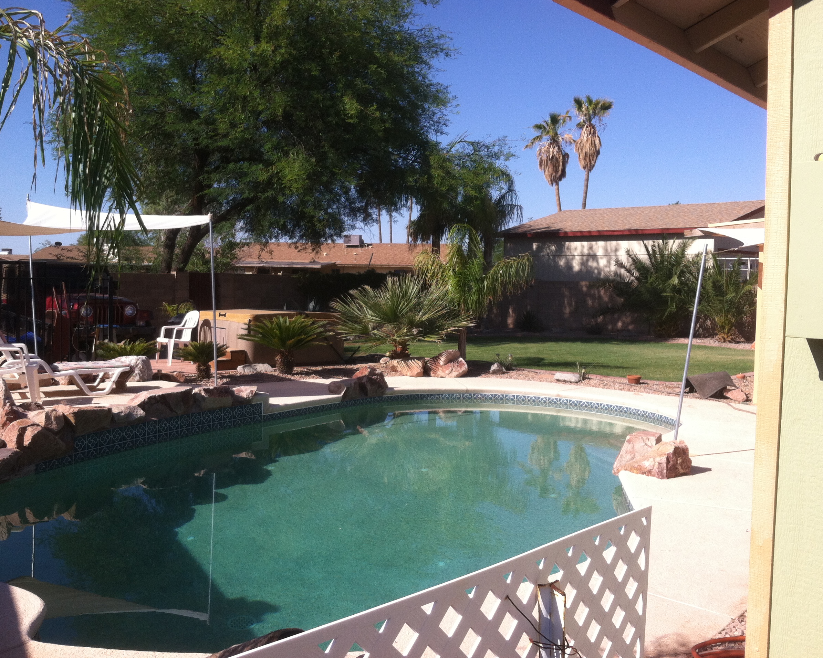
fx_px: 901
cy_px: 326
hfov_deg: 49.1
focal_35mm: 37
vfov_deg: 40.1
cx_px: 427
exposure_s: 1/1000
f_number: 2.8
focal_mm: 3.85
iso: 80
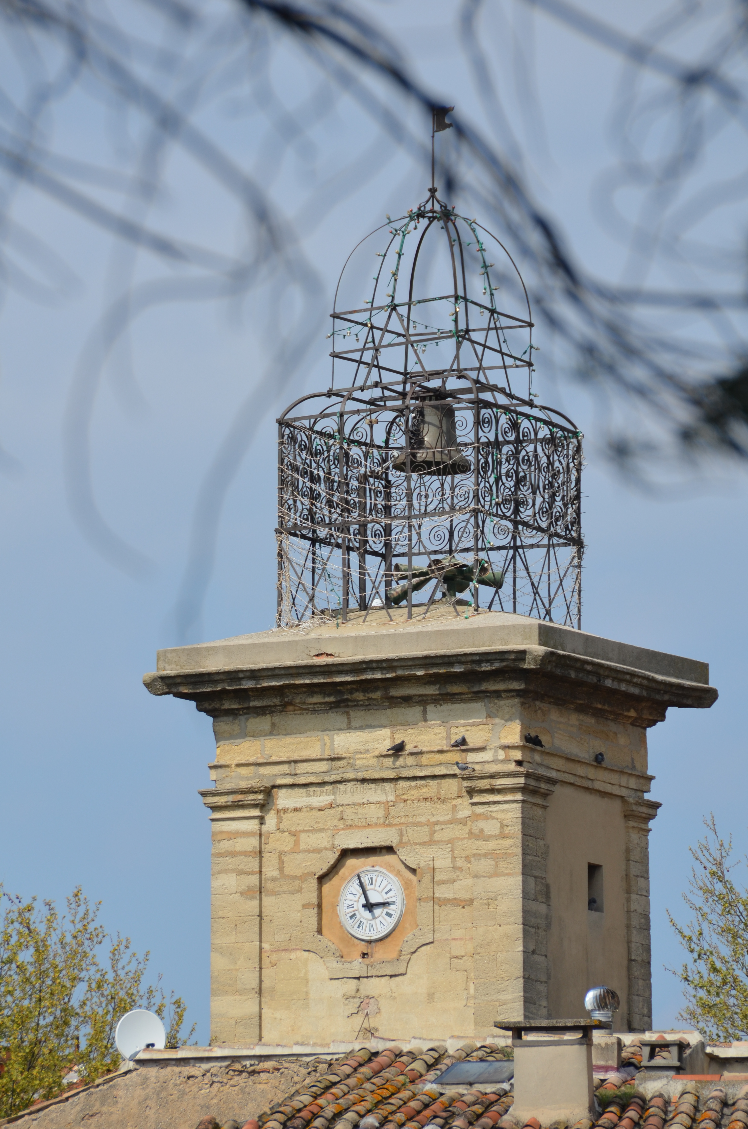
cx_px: 357
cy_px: 540
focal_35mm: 324
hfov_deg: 4.2
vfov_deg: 6.4
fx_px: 10144
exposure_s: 1/1000
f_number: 8
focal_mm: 200
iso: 200
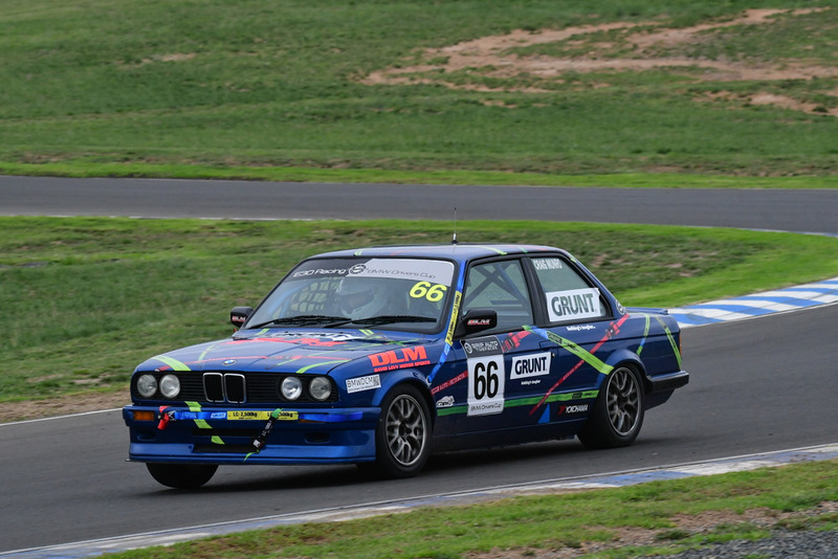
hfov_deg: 6.0
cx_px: 419
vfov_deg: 4.0
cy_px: 280
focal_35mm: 345
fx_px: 8033
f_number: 10
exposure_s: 1/640
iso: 2000
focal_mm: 230
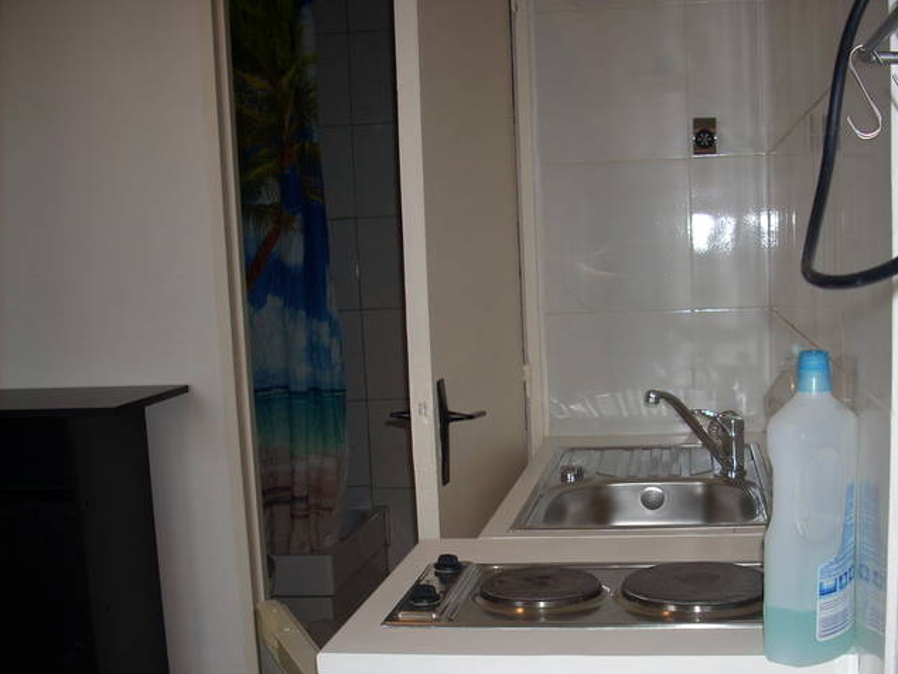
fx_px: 1193
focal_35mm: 46
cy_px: 408
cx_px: 554
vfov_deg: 31.4
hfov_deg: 41.0
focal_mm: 6.2
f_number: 2.8
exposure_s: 1/30
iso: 64
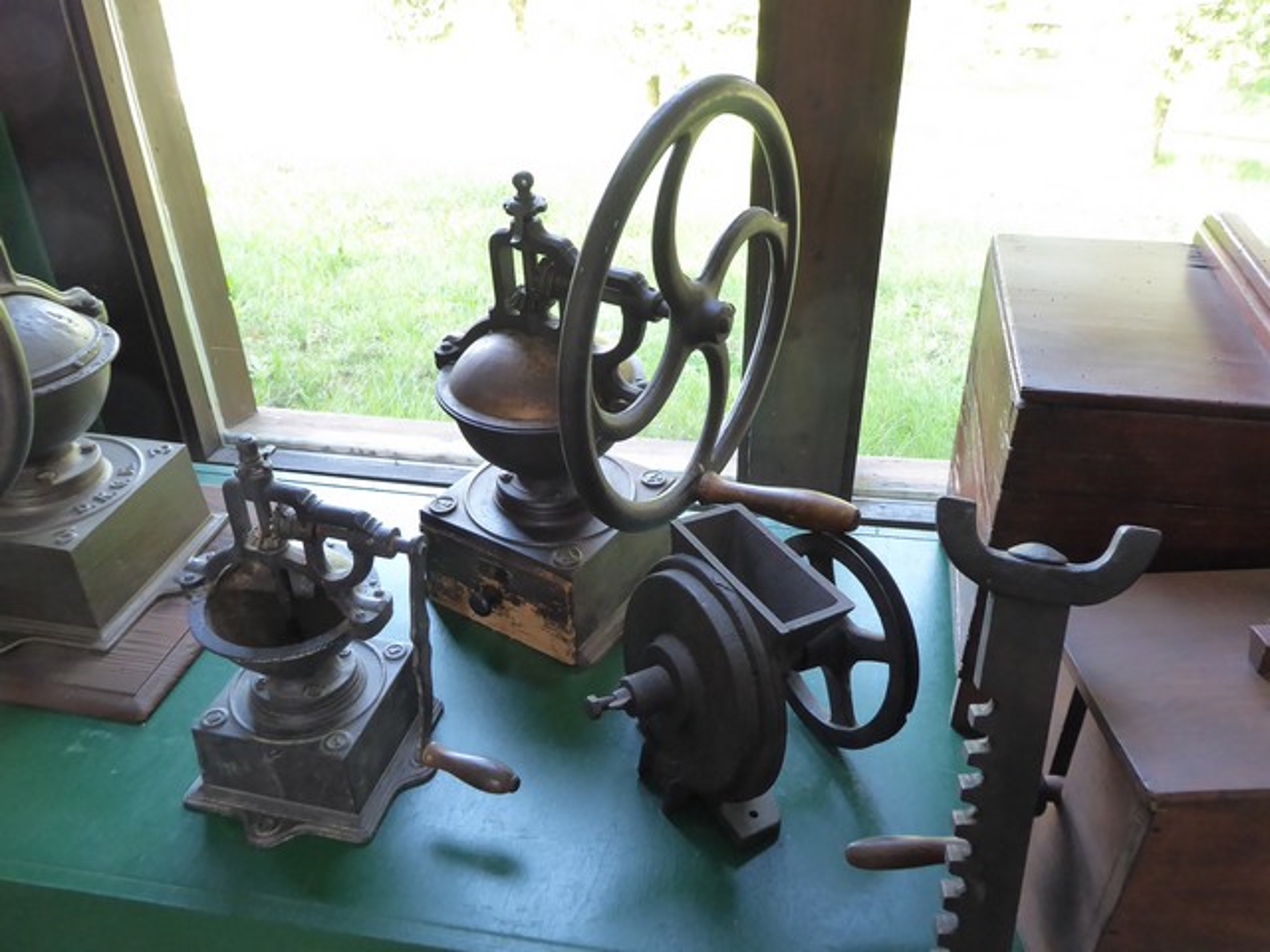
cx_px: 635
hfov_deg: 65.3
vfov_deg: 51.4
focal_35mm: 27
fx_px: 991
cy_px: 476
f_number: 3.4
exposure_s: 1/25
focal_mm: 4.7
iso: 400
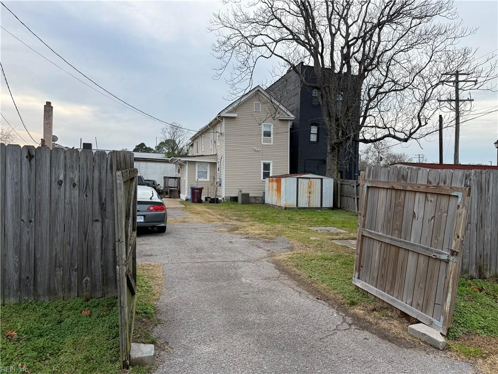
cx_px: 249
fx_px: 345
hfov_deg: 71.6
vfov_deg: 56.8
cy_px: 187
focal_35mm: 24
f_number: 1.78
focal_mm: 6.76
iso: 80
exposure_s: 1/1250
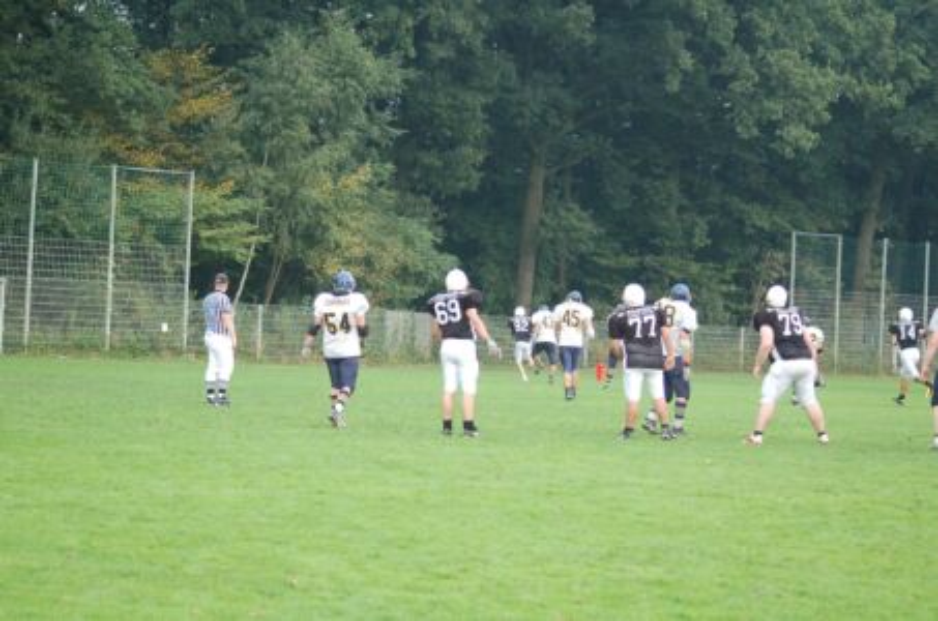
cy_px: 310
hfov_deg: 19.5
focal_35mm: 105
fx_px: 2730
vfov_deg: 13.0
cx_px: 469
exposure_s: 1/500
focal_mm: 70
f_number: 4
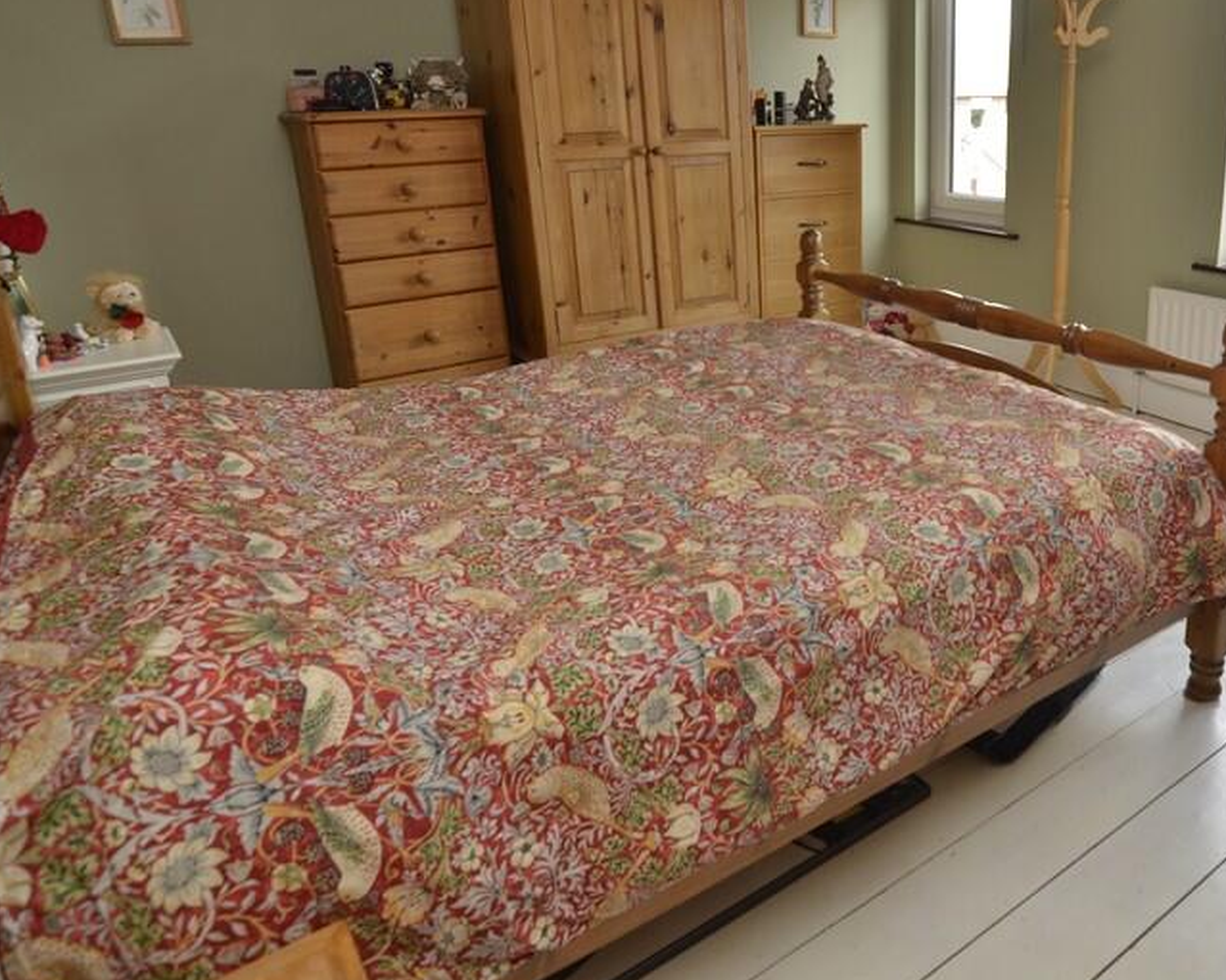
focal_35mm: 25
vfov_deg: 56.5
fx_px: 898
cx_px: 869
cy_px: 362
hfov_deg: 65.7
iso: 200
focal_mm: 11
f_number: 4
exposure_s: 1/60
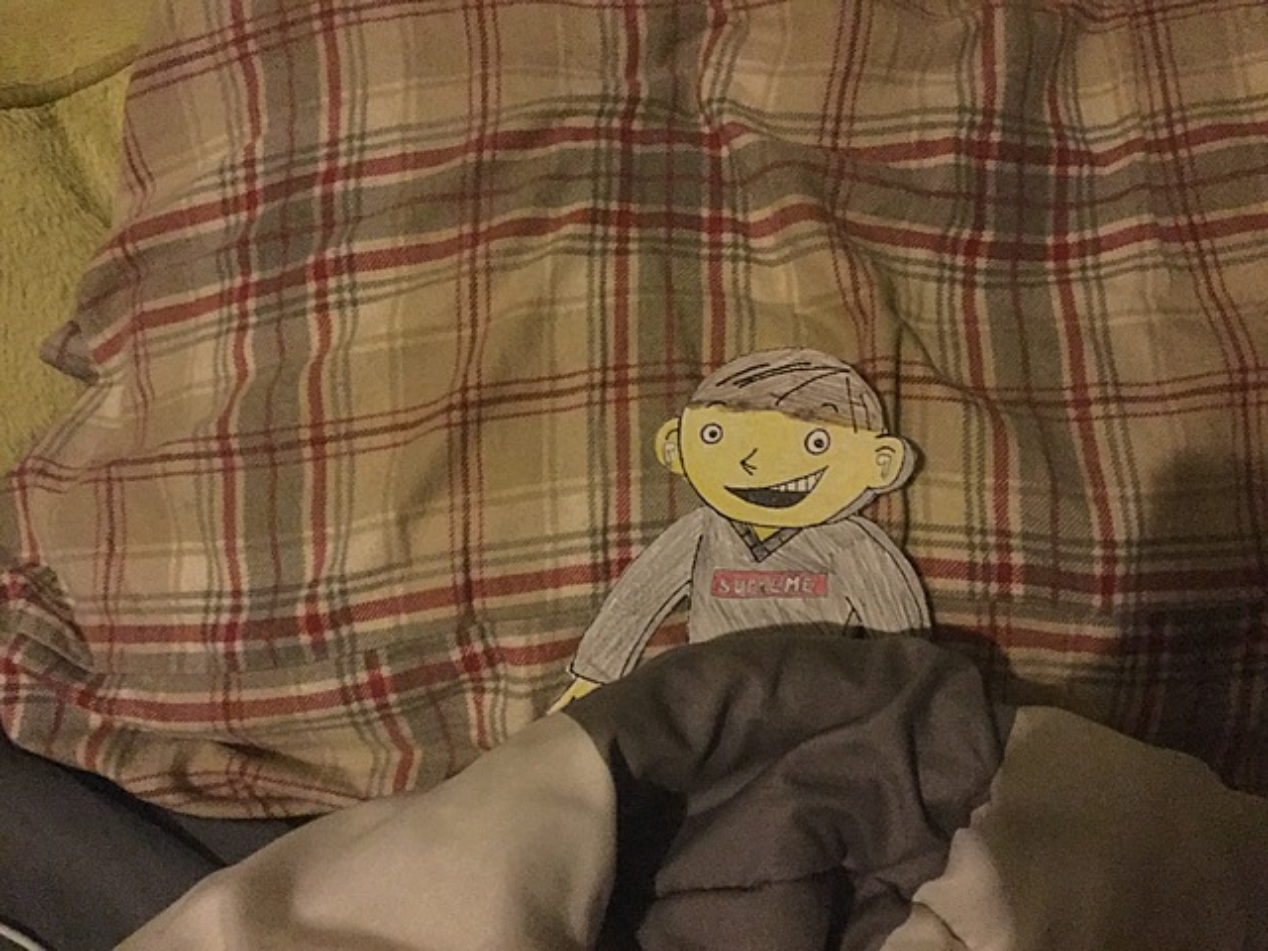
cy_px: 476
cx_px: 634
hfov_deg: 58.4
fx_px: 1136
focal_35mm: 31
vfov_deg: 45.4
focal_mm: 3.3
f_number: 2.4
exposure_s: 1/15
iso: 800
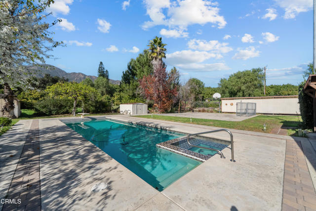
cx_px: 158
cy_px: 106
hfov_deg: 104.2
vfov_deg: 81.2
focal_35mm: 14
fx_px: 123
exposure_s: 1/250
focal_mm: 14
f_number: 9
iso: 100
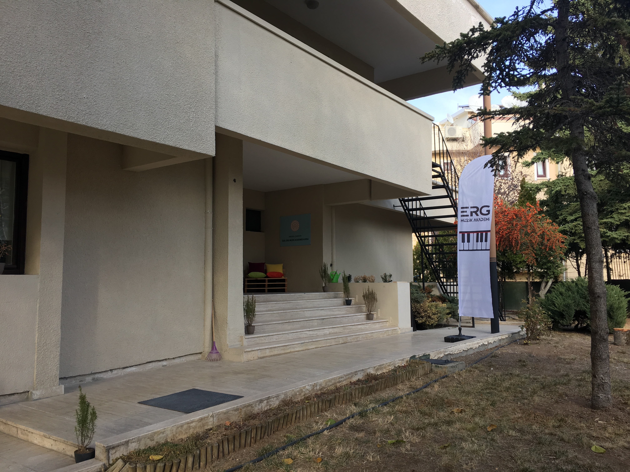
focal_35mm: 29
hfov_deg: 61.7
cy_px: 236
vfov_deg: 48.2
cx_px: 315
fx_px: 528
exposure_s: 1/204
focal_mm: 4.15
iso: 25
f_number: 2.2
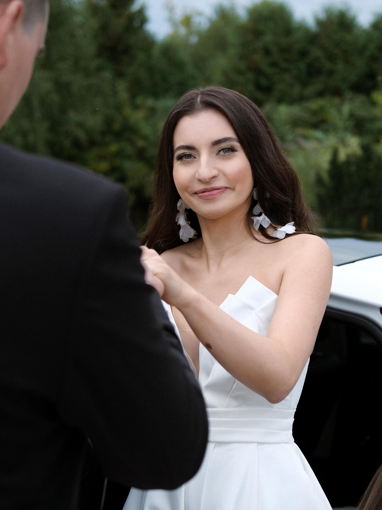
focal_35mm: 58
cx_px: 190
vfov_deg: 33.2
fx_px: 854
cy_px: 235
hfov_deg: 25.2
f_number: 2.2
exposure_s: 1/640
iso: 160
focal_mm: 35
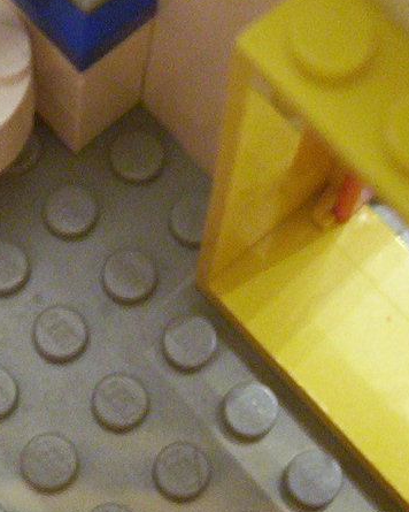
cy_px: 223
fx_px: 1695
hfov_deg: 13.7
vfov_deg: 17.1
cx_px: 86
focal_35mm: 112
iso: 200
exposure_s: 1/8.96
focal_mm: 5.77
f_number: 2.73
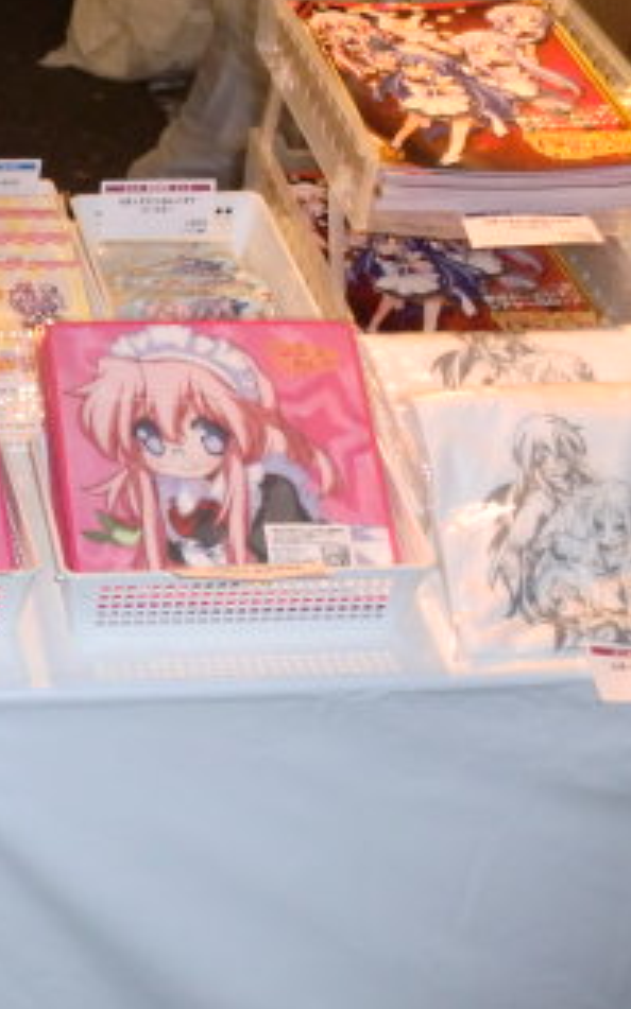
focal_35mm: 75
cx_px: -325
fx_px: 2065
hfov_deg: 15.9
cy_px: 382
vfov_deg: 27.4
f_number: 3.1
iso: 400
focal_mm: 6.3
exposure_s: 1/50
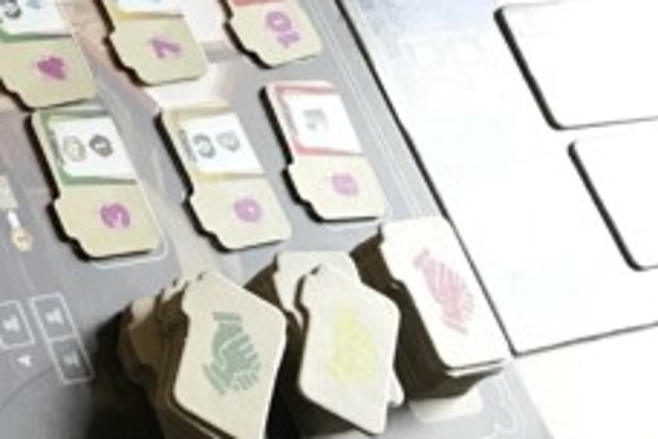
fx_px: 2394
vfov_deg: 10.2
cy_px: -165
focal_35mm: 131
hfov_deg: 14.7
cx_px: -274
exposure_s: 1/33
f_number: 1.8
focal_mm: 3.99
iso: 40
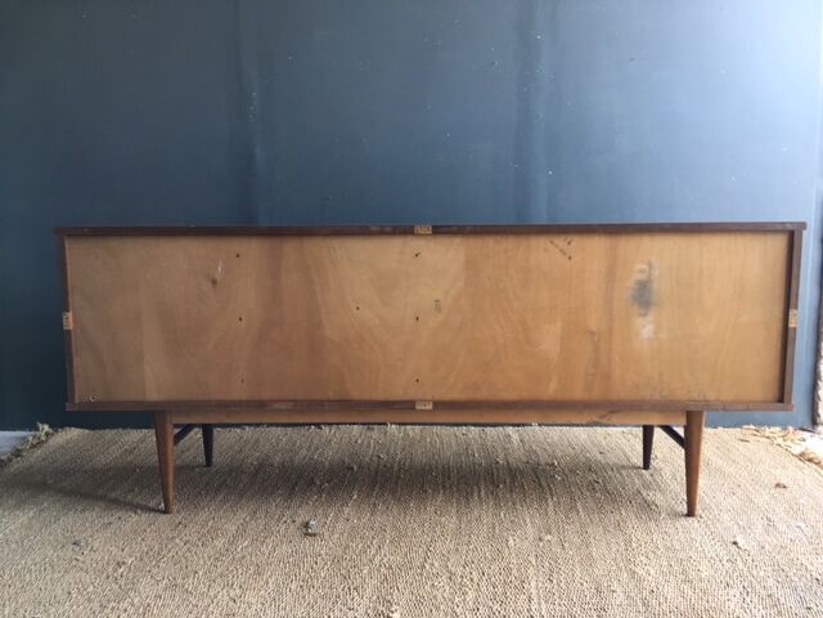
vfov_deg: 48.2
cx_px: 412
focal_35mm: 29
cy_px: 309
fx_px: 689
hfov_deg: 61.7
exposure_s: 1/33
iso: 50
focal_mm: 4.15
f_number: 2.2
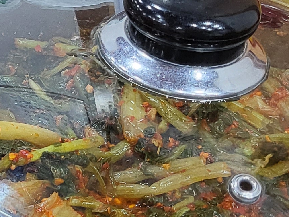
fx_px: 1010
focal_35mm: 121
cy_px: 45
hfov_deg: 15.7
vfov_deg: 12.2
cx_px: -61
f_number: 1.8
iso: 200
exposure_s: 1/60
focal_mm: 4.25
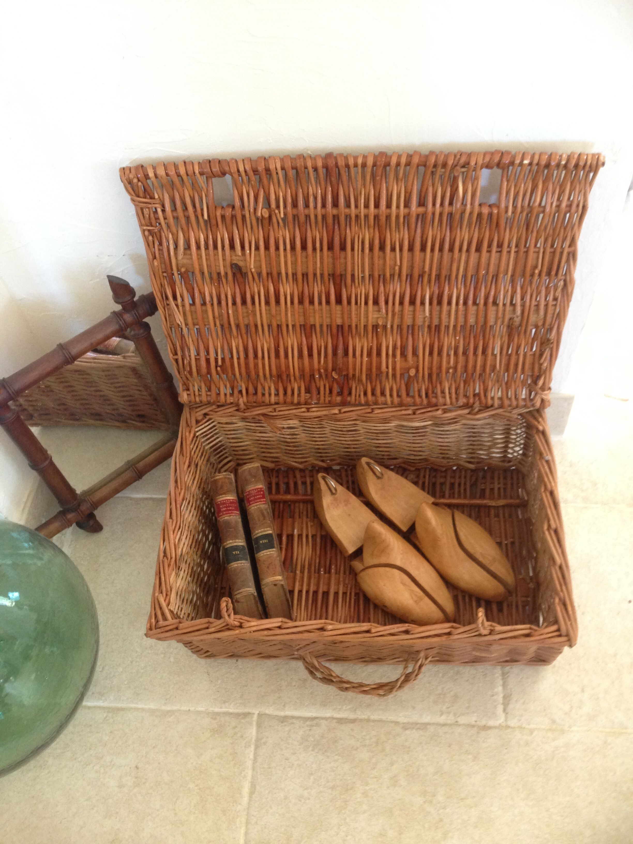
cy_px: 422
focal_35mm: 33
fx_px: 805
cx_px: 316
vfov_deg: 55.4
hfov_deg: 42.9
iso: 200
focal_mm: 4.12
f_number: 2.4
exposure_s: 1/20
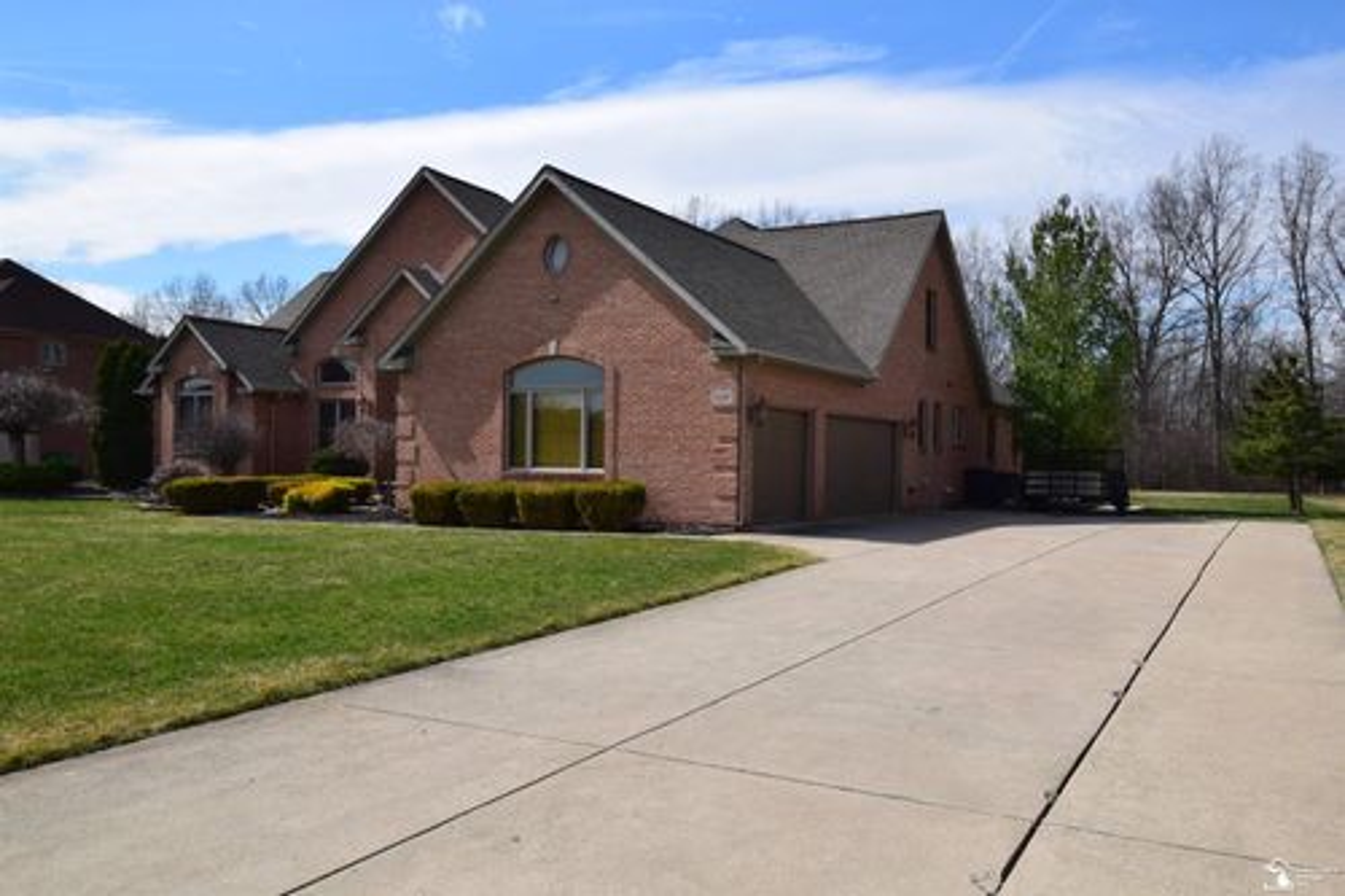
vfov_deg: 43.6
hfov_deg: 61.9
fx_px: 1120
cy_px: 448
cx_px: 672
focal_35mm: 30
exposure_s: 1/500
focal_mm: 20
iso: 360
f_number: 11
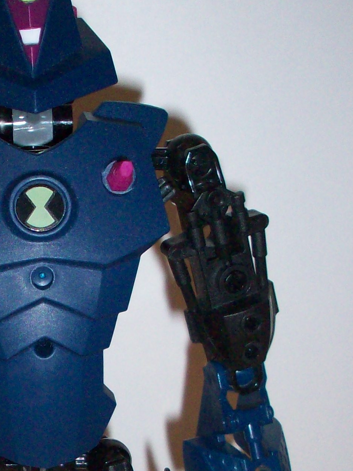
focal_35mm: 90
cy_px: 423
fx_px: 1224
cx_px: 34
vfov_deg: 21.3
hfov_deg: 16.2
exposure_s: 1/64
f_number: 2.8
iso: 160
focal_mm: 6.2
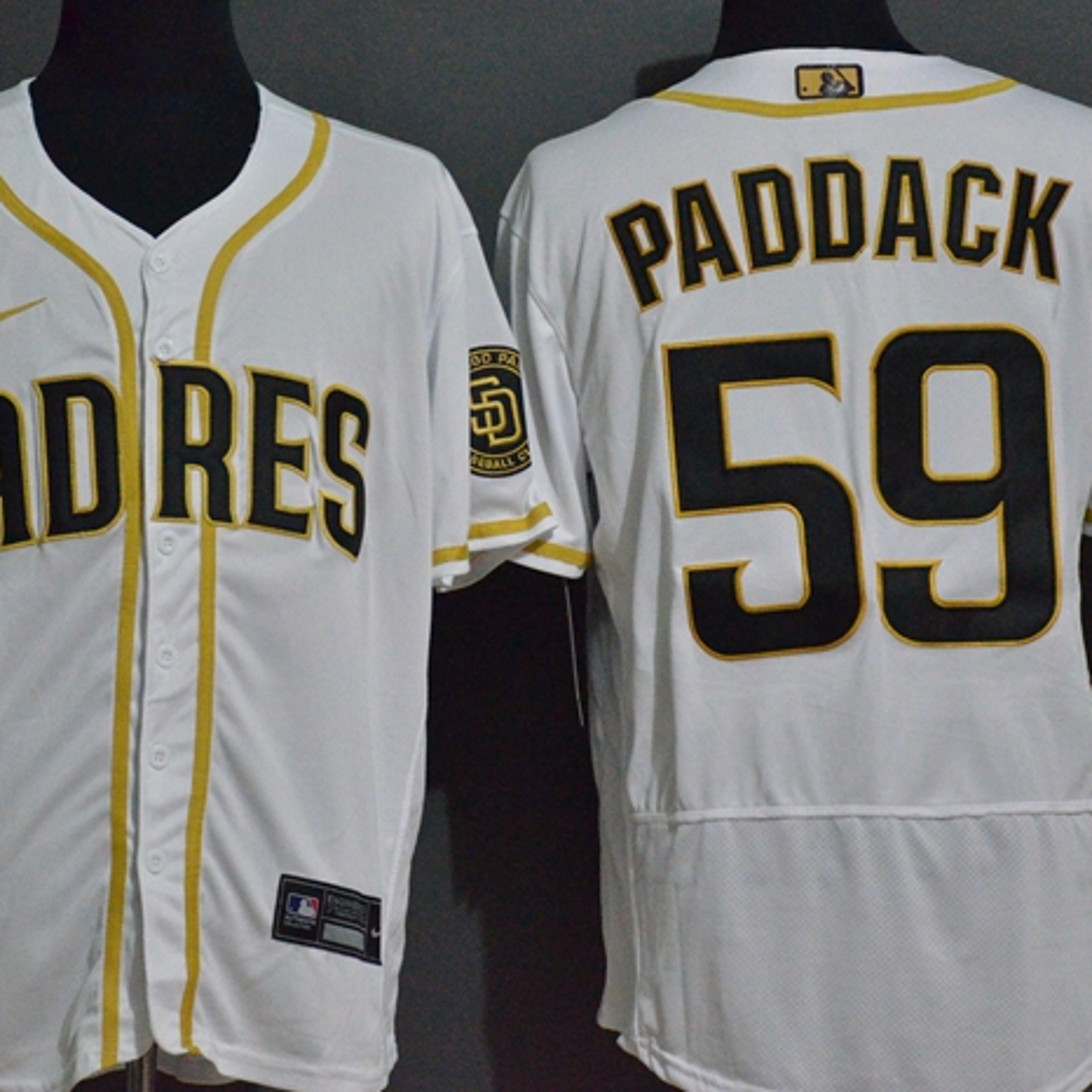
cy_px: 490
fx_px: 4675
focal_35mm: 131
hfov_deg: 13.3
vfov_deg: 13.3
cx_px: 459
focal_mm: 60
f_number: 5
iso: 4000
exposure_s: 1/80
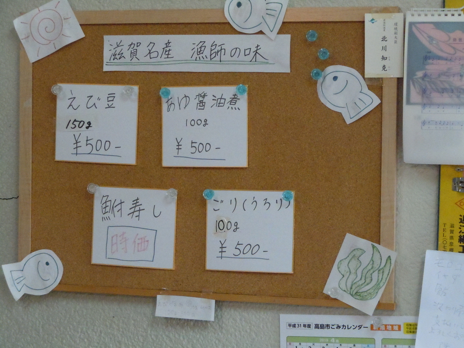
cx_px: 232
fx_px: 1367
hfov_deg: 19.3
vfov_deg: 14.5
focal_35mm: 102
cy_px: 174
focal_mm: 18.3
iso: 1600
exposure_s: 1/80
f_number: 5.4
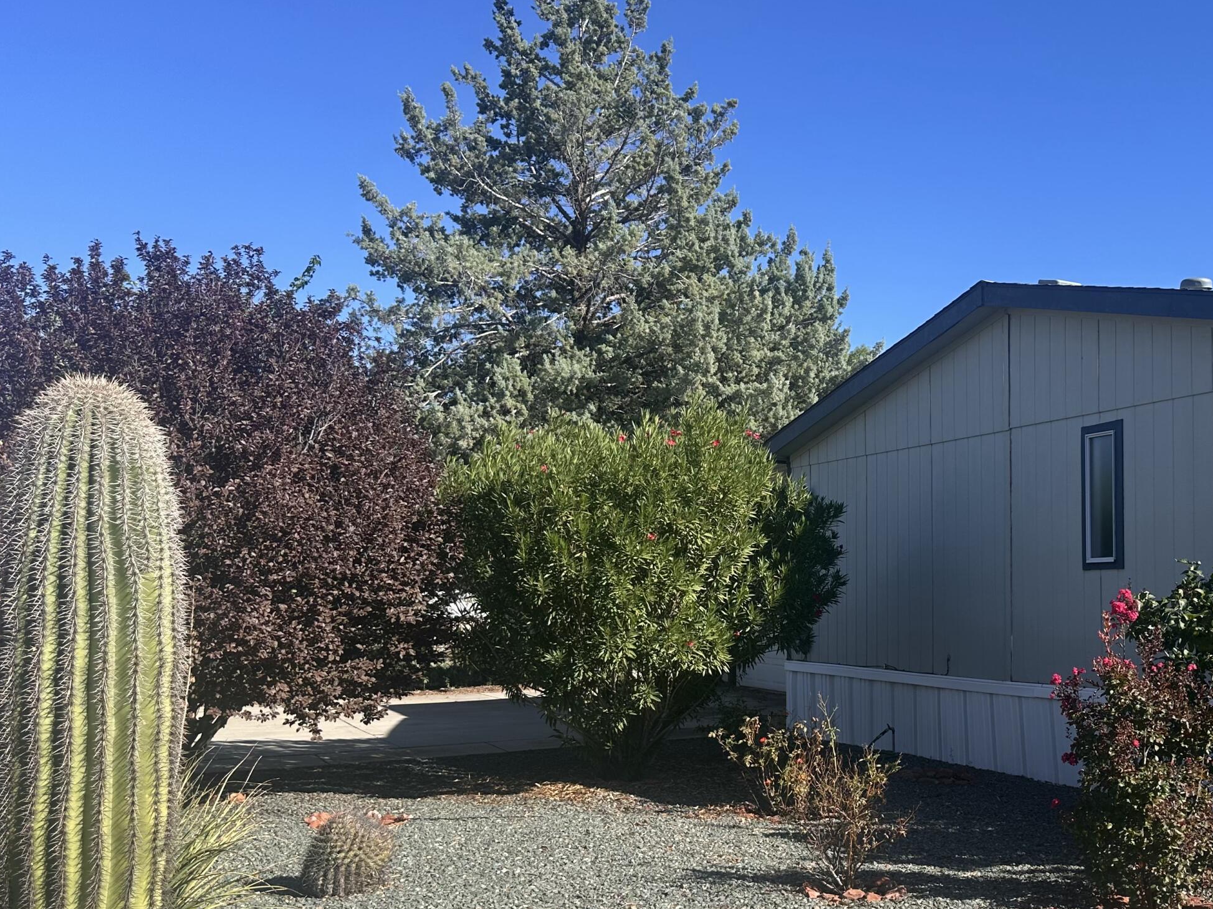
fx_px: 1296
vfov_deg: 38.5
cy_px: 539
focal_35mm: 37
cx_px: 840
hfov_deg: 49.0
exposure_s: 1/2410
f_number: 1.78
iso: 80
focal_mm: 6.86
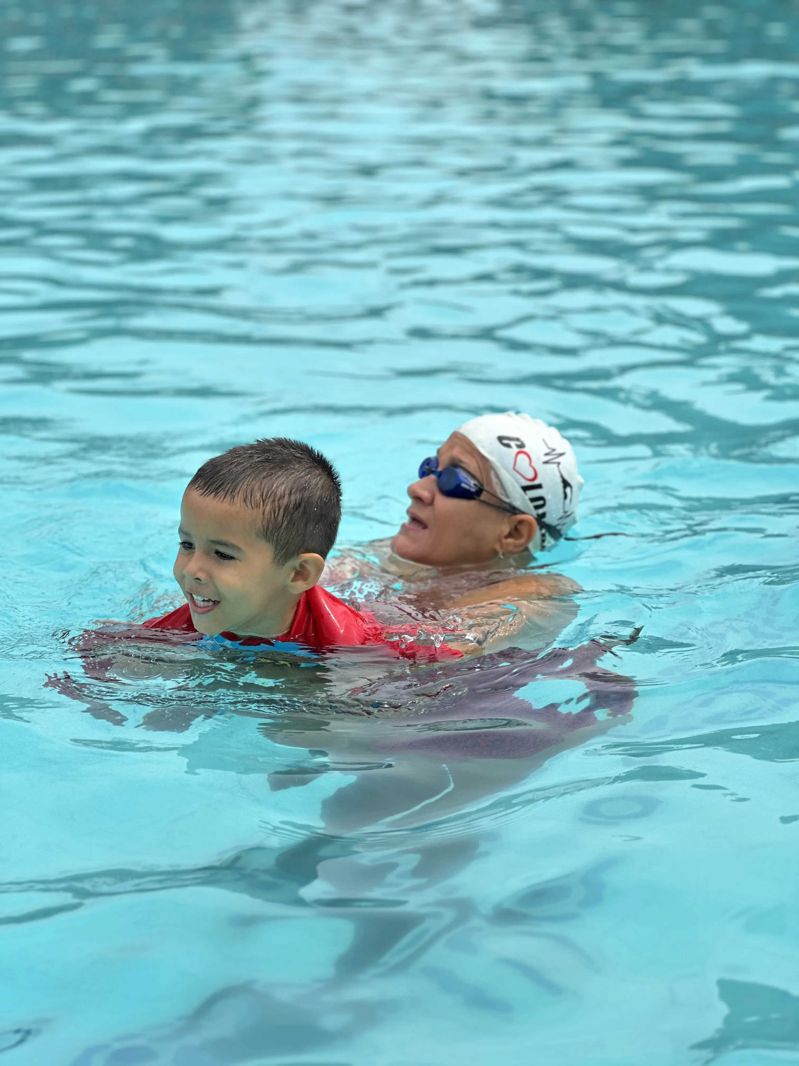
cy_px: 533
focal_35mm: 77
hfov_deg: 19.1
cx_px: 400
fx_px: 2370
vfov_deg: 25.3
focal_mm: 9
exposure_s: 1/769
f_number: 2.8
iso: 32
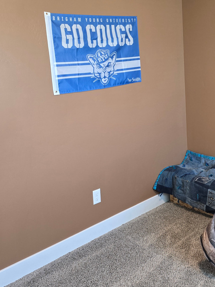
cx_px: 158
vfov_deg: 46.5
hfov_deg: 35.3
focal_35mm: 40
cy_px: 113
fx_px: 331
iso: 200
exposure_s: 1/120
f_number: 1.7
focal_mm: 6.3
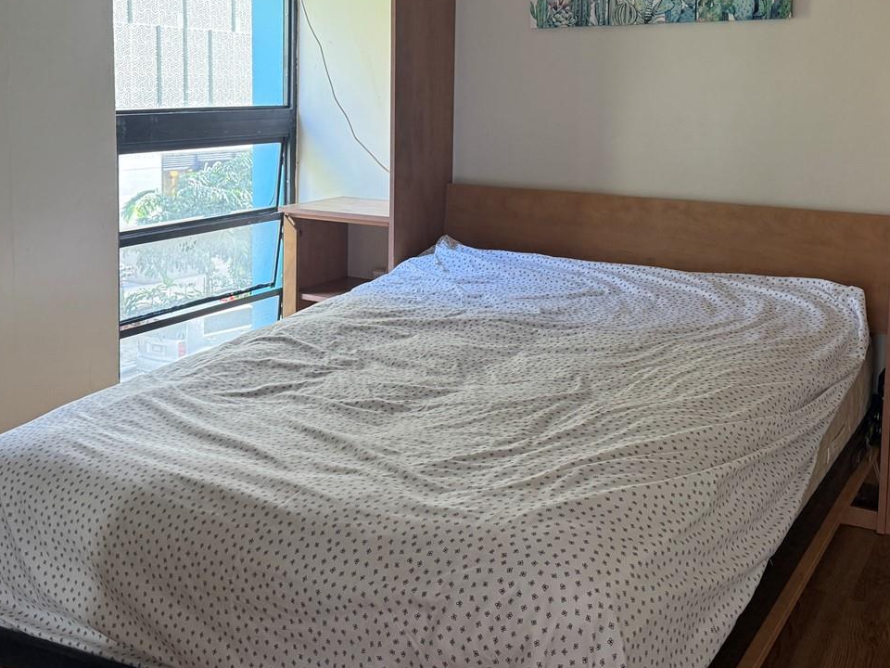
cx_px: 449
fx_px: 1028
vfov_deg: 35.4
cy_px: 188
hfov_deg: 46.8
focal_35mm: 40
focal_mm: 6.76
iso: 200
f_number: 1.78
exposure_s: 1/88
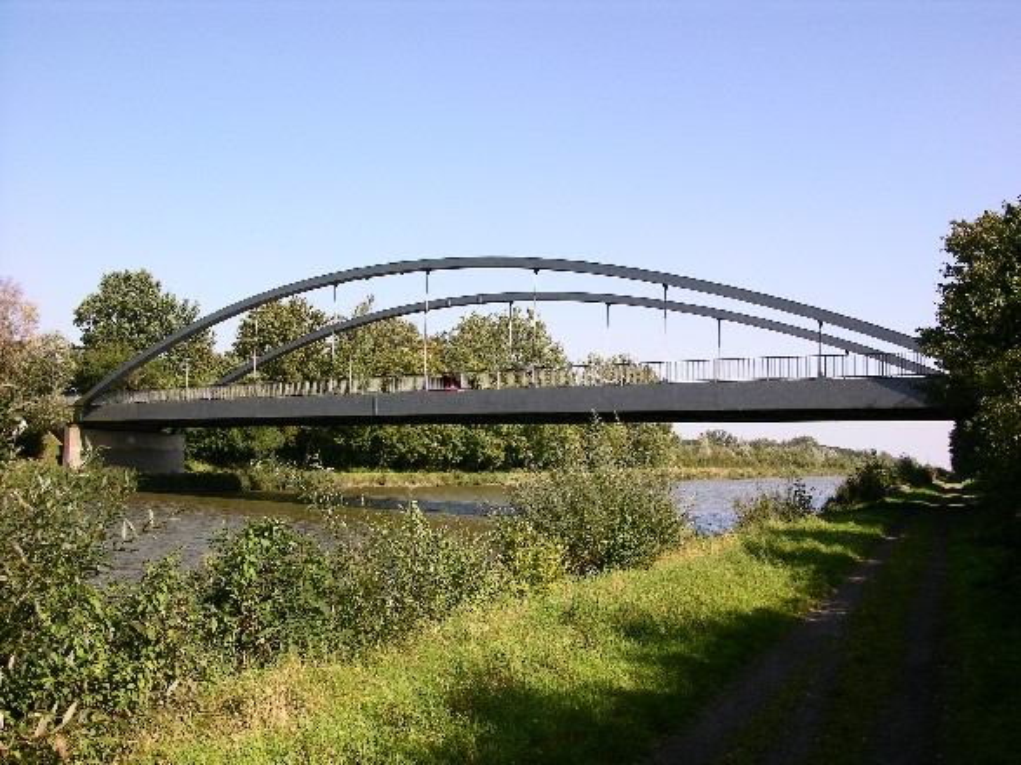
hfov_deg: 52.6
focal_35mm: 35
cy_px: 382
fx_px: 1032
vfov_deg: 40.7
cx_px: 510
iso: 50
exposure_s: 1/115
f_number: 7.1
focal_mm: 8.9
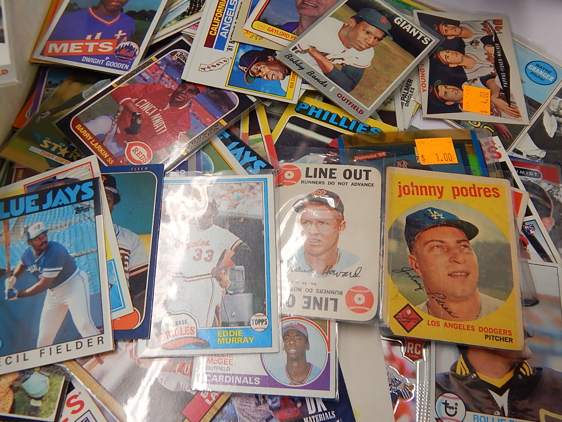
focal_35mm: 33
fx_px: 536
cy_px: 207
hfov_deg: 55.3
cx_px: 265
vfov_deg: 42.9
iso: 140
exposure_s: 1/30
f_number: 3.2
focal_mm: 5.6
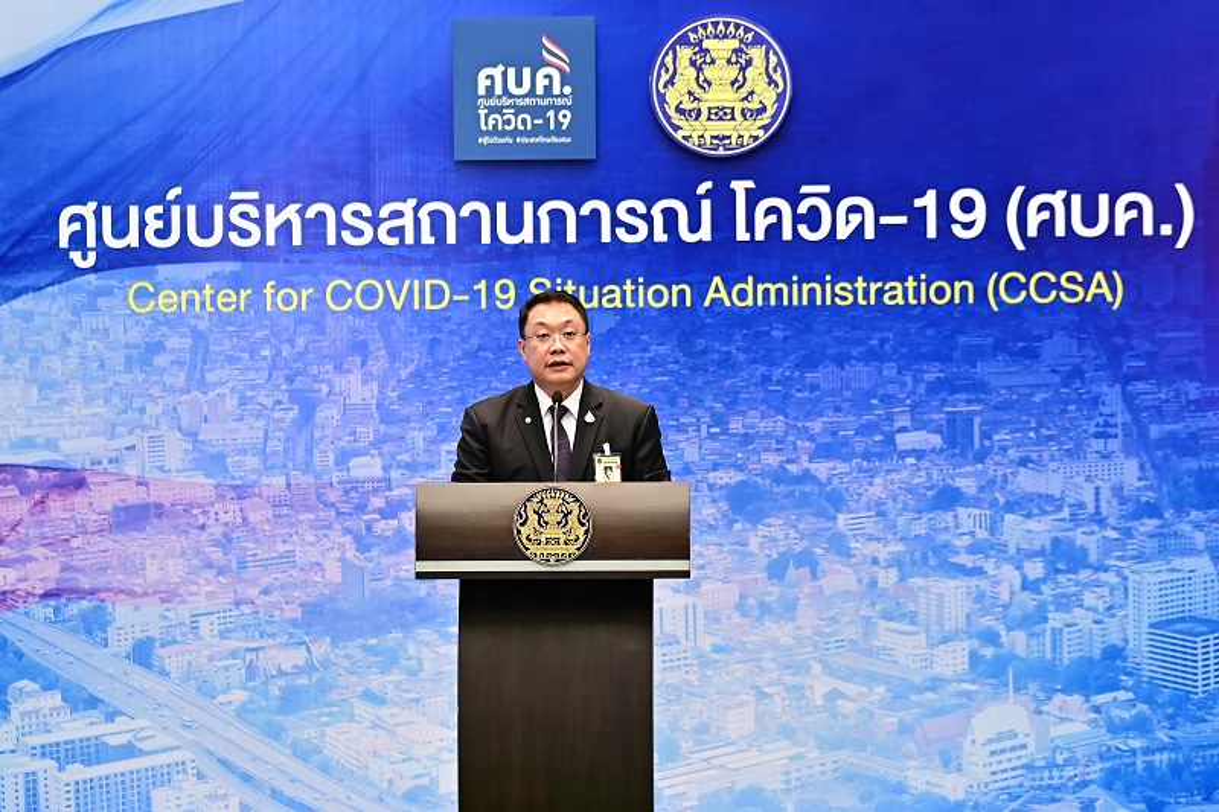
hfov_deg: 14.9
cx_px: 610
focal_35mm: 138
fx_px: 4672
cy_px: 406
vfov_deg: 9.9
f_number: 2.8
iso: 1600
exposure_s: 1/500
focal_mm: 92
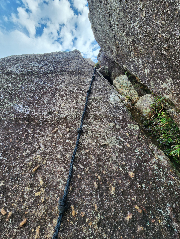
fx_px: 90
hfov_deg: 89.9
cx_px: 90
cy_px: 120
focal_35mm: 13
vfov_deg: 106.2
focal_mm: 2.2
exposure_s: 1/207
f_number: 2.2
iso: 50
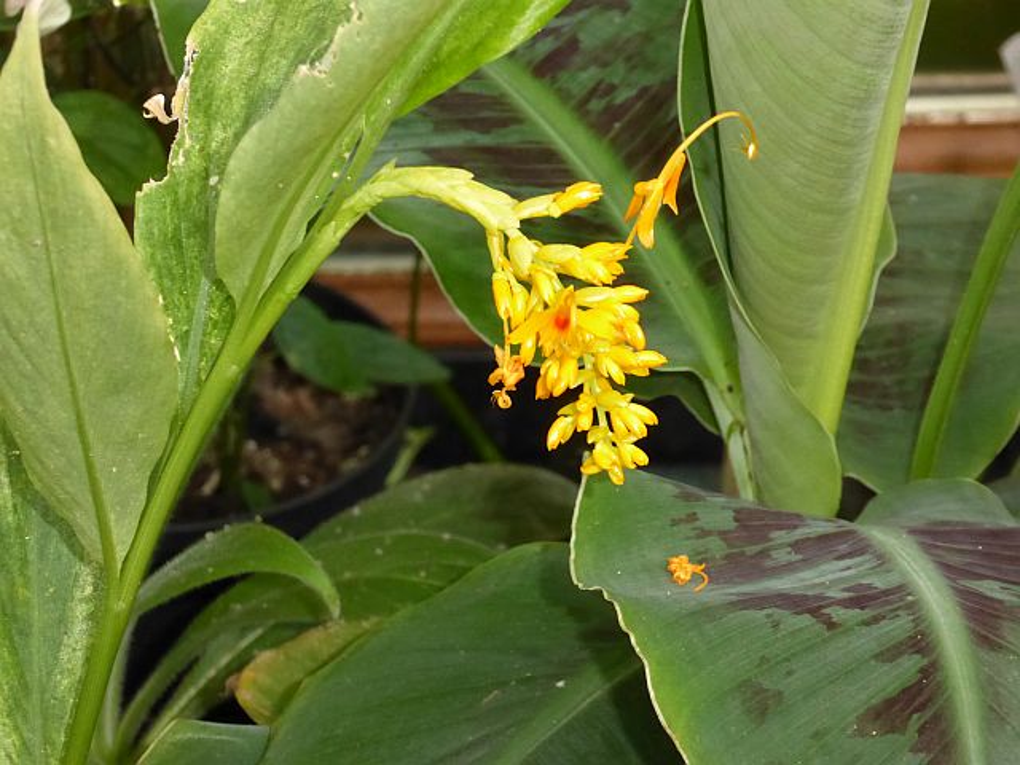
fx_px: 3978
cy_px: 382
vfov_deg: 11.0
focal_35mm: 135
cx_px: 510
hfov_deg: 14.6
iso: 800
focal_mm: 24.2
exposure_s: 1/60
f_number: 5.3
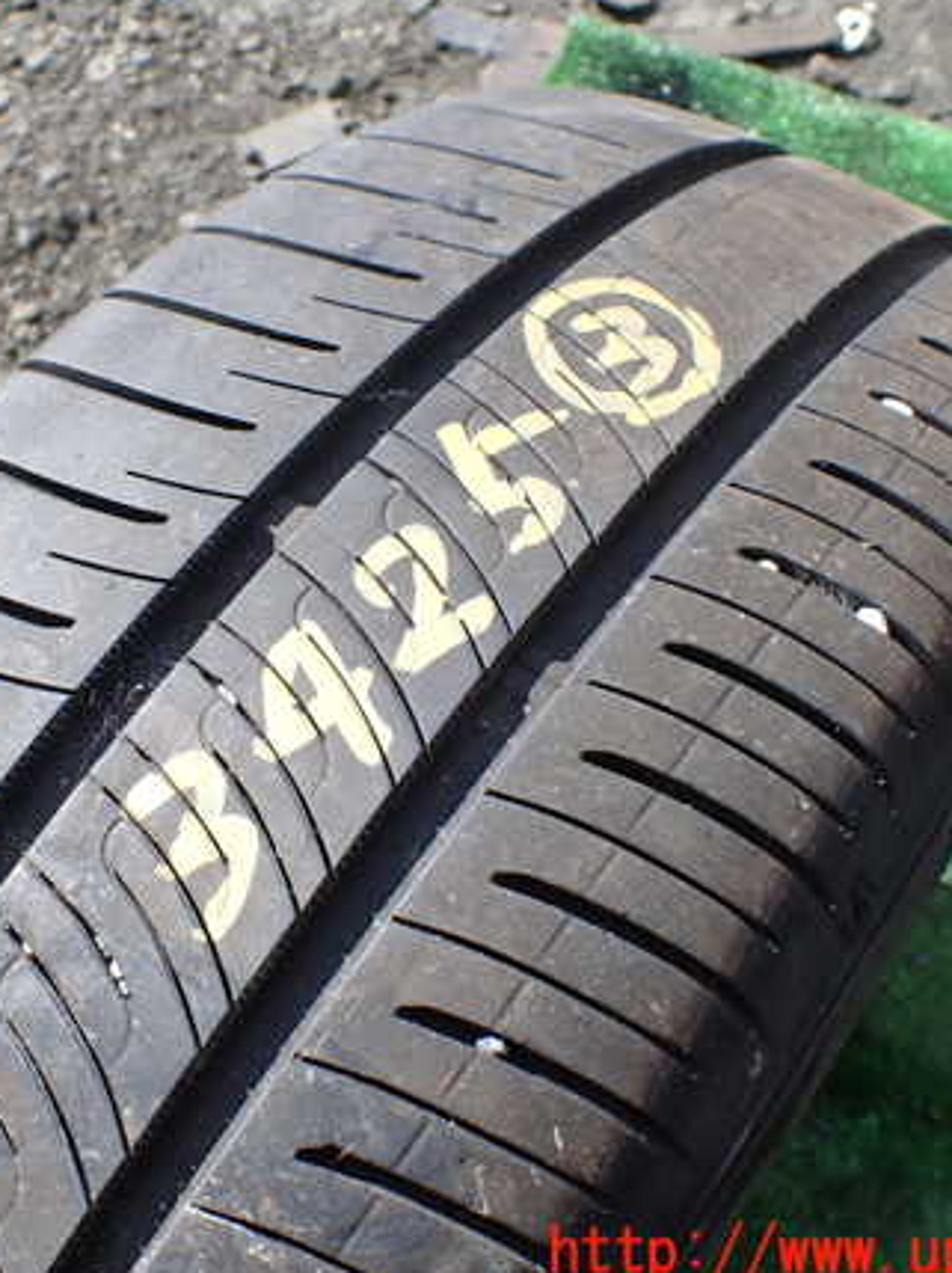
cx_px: 329
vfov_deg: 44.8
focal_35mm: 42
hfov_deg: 34.0
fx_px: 1542
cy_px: 623
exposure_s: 1/400
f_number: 3.2
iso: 100
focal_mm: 5.4
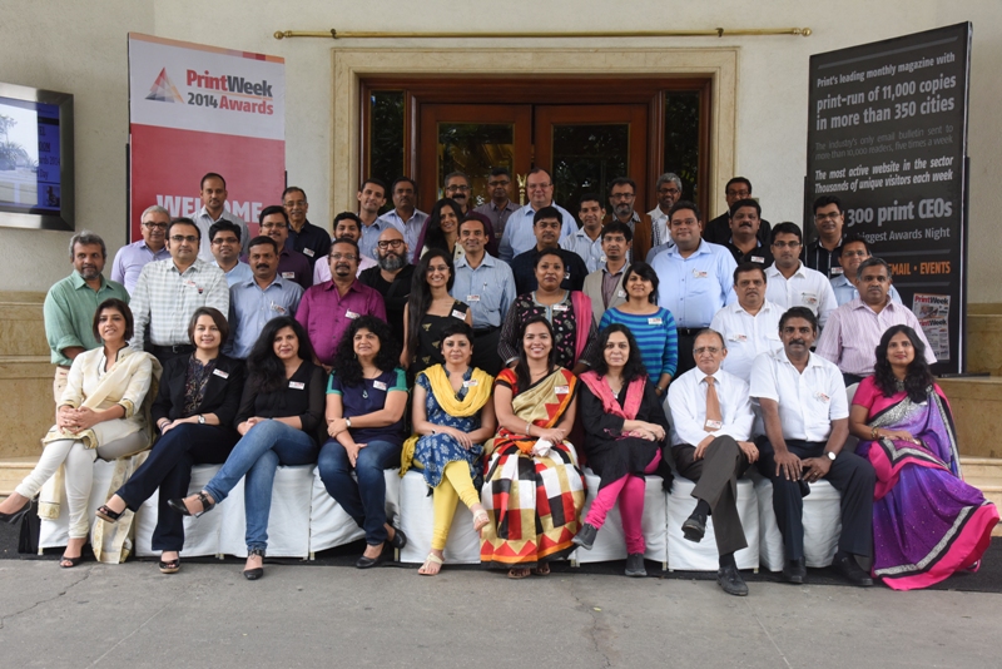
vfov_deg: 35.1
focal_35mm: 38
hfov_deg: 50.7
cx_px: 501
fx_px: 1058
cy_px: 334
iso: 2000
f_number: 9
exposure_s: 1/250
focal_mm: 38
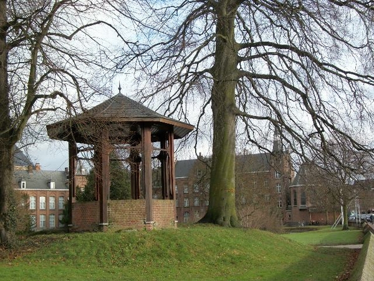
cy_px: 140
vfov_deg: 29.1
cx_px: 187
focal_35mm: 50
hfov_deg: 38.2
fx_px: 540
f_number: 3.6
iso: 80
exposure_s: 1/320
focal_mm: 8.8
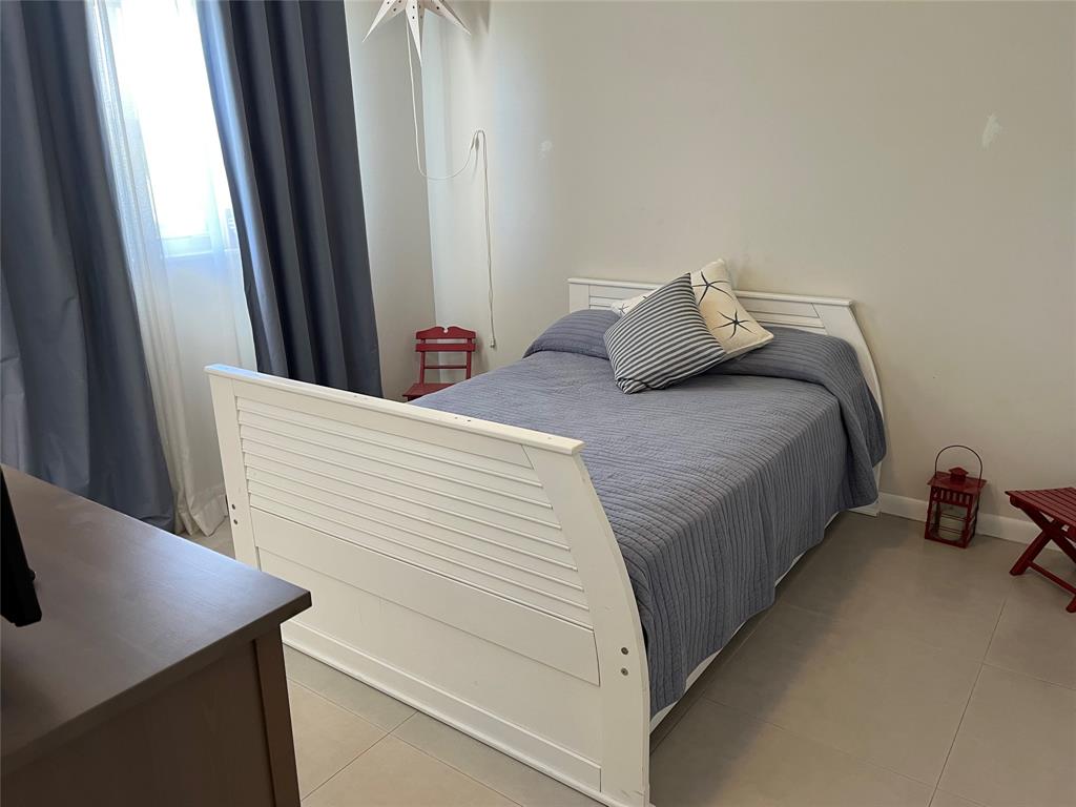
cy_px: 404
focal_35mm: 26
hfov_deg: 67.3
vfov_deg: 53.1
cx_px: 538
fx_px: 808
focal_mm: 5.1
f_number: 1.6
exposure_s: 1/60
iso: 125
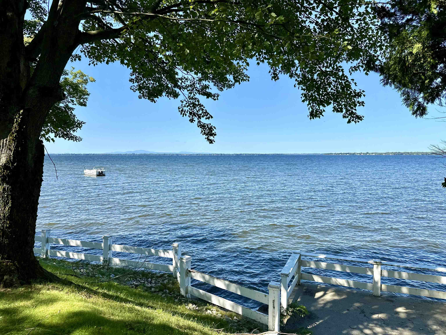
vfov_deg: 56.8
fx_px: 309
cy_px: 168
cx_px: 223
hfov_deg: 71.6
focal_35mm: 24
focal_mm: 6.86
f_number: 1.78
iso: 80
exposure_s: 1/3472
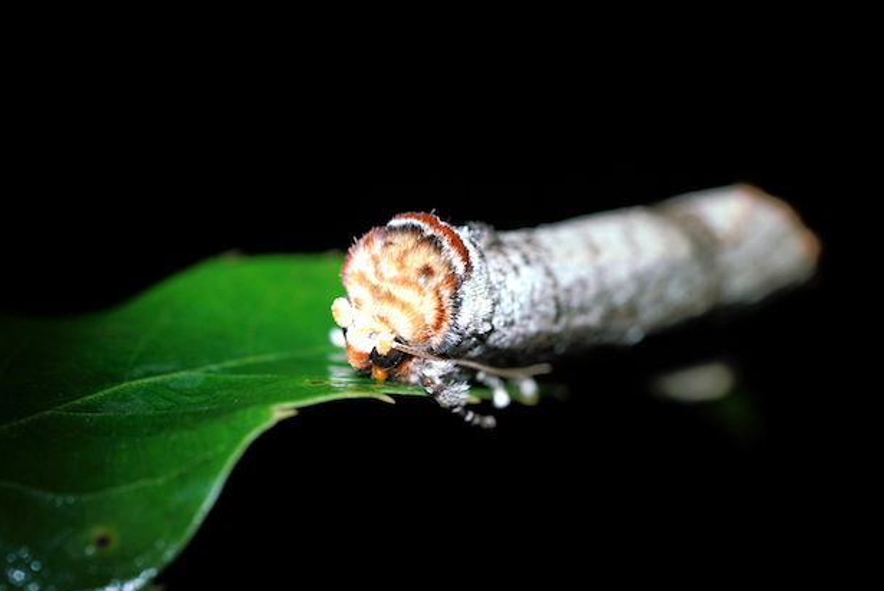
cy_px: 339
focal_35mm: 117
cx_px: 394
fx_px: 2875
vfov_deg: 11.7
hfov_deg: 17.5
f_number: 6.3
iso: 125
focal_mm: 90
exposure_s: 1/60
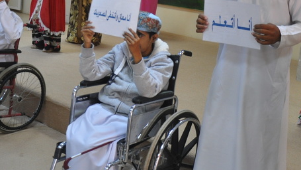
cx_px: 95
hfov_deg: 35.6
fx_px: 462
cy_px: 12
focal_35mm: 58
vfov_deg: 20.3
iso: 800
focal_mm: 21
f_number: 4
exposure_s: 1/60
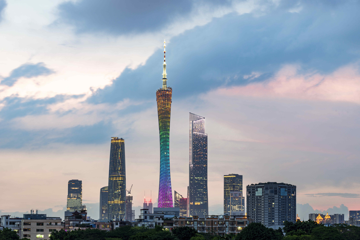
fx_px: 1400
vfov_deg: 9.8
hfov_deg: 14.6
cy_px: 120
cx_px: 180
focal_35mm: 140
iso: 100
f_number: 11
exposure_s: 3
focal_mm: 140
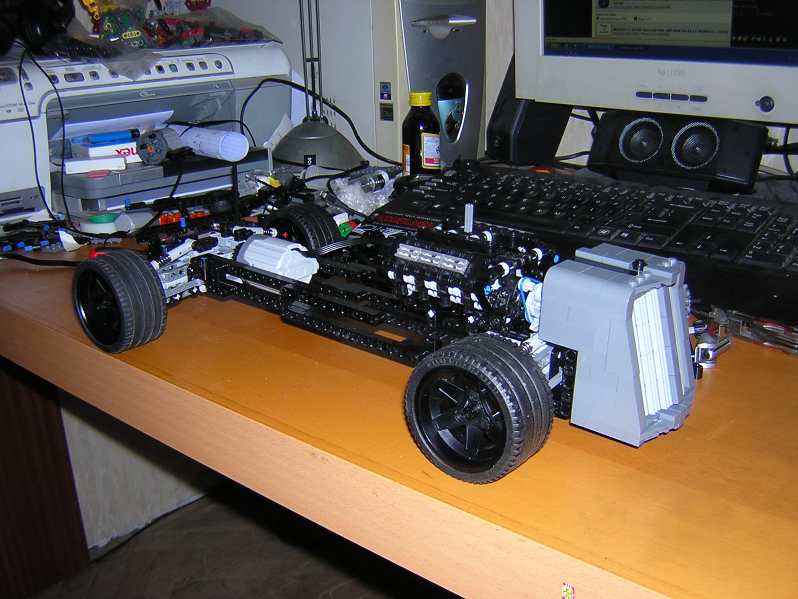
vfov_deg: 39.7
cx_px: 399
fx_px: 830
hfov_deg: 51.4
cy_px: 300
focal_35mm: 36
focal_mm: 4.7
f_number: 2.6
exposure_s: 1/60.1
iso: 100
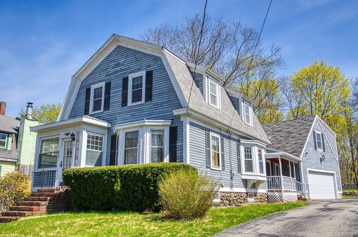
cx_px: 179
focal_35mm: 30
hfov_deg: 62.0
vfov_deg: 43.4
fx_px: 298
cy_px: 118
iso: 320
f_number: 10
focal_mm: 20
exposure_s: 1/400
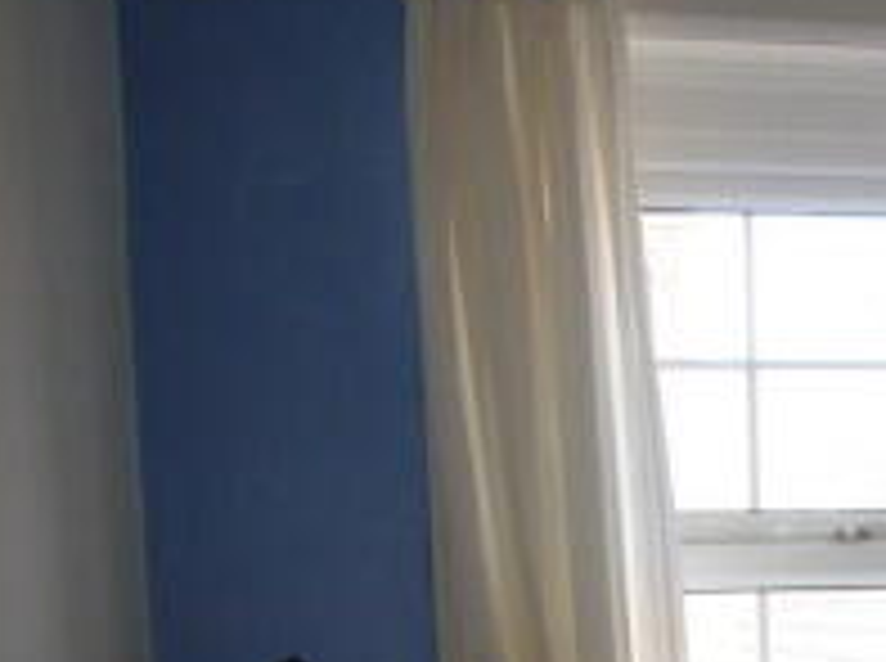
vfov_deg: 16.8
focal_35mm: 83
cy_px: 844
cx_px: 1131
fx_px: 2121
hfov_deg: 21.5
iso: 80
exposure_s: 1/50
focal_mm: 4.6
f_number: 2.8
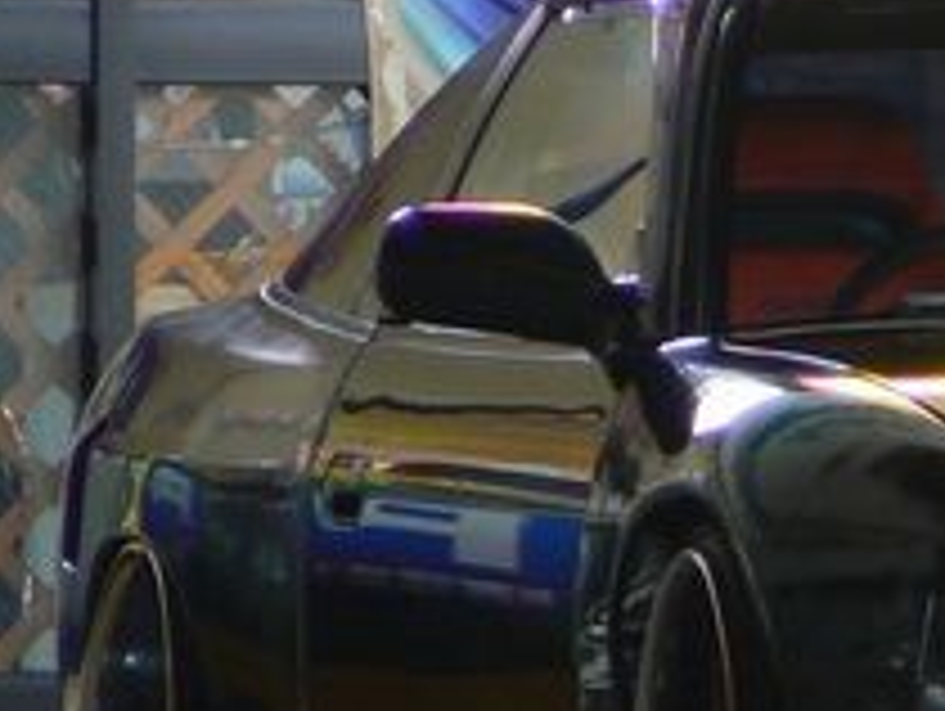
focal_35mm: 1176
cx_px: 1269
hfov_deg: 1.7
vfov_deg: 1.3
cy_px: 554
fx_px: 32141
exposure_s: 1
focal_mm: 64.3
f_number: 3.3
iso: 80
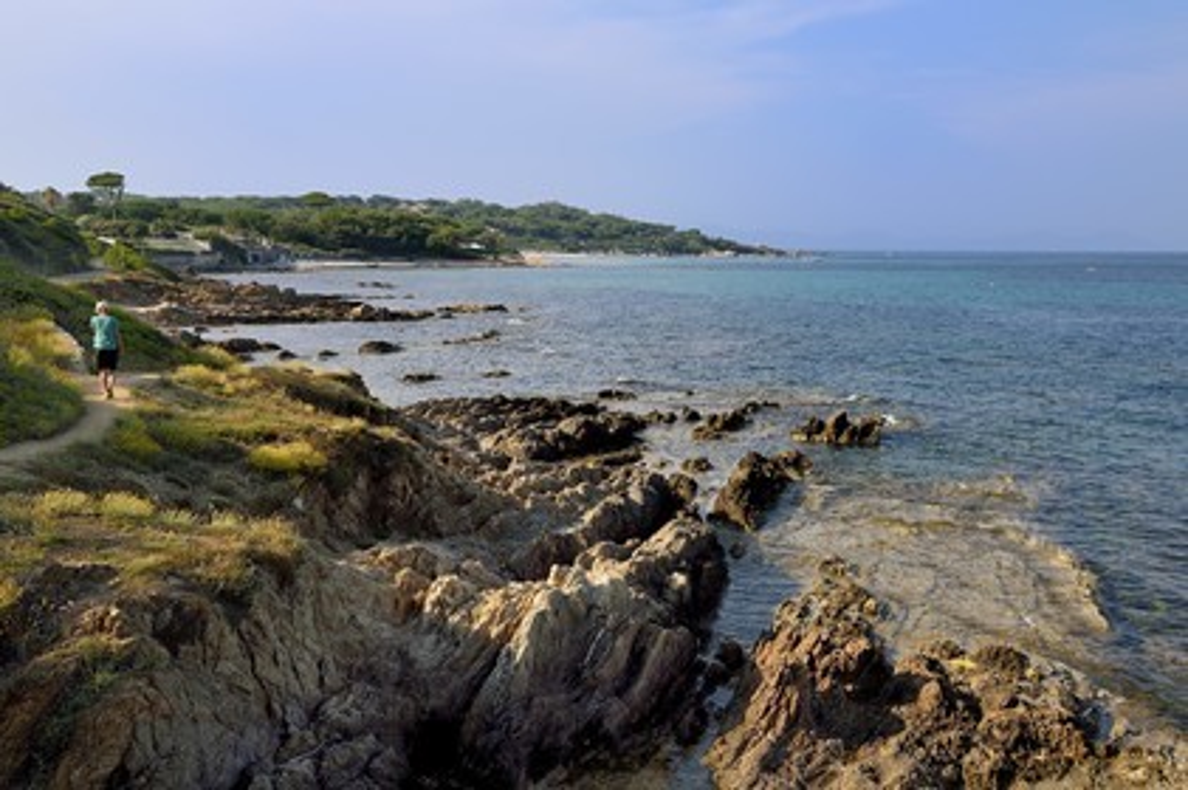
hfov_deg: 50.7
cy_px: 395
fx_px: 1253
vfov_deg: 35.0
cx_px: 594
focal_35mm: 38
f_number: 8
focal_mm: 38
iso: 200
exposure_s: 1/640
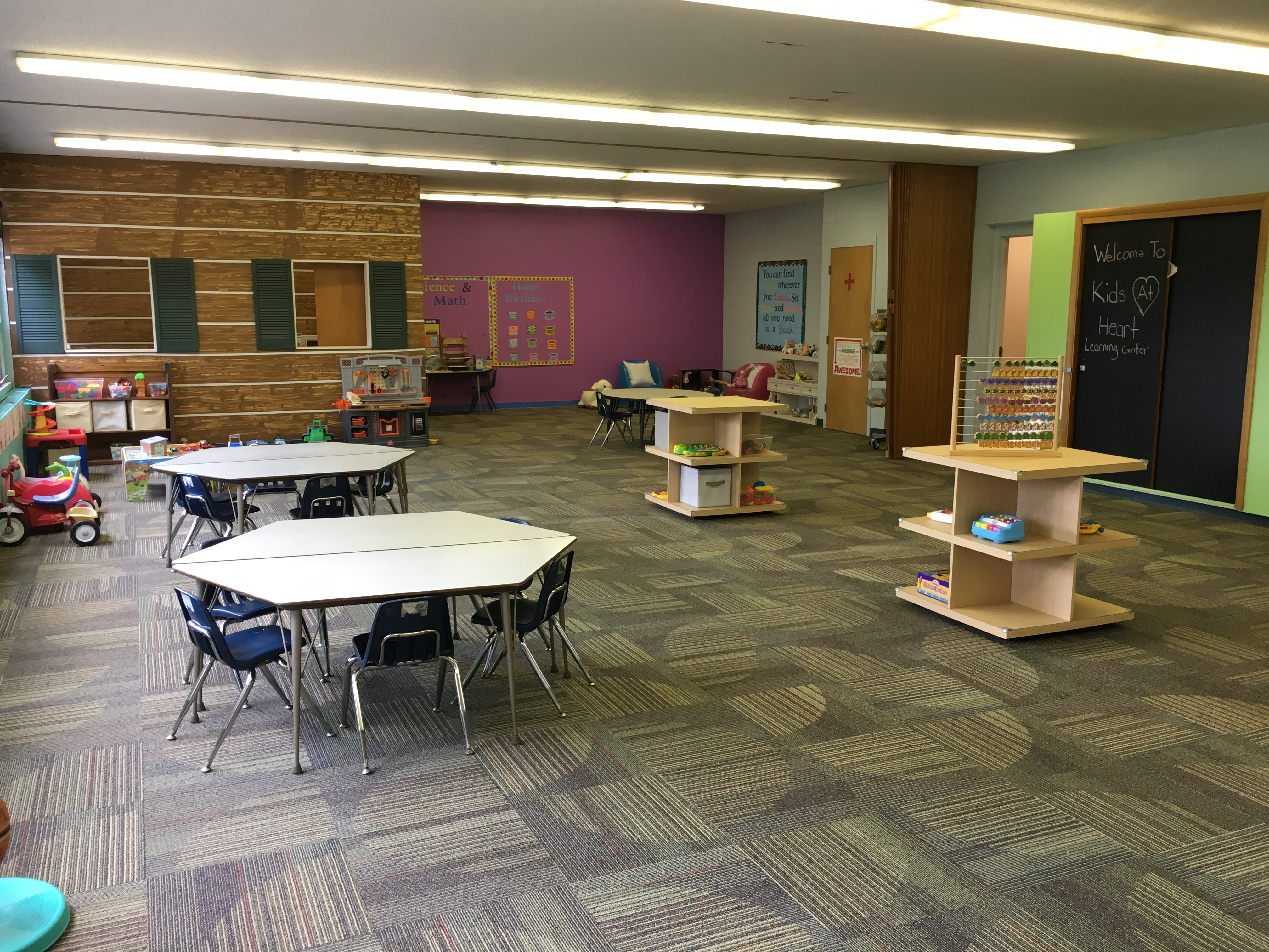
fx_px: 1063
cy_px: 476
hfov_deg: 61.7
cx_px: 634
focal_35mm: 29
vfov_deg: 48.2
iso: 50
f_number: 2.2
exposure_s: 1/30
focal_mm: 4.15
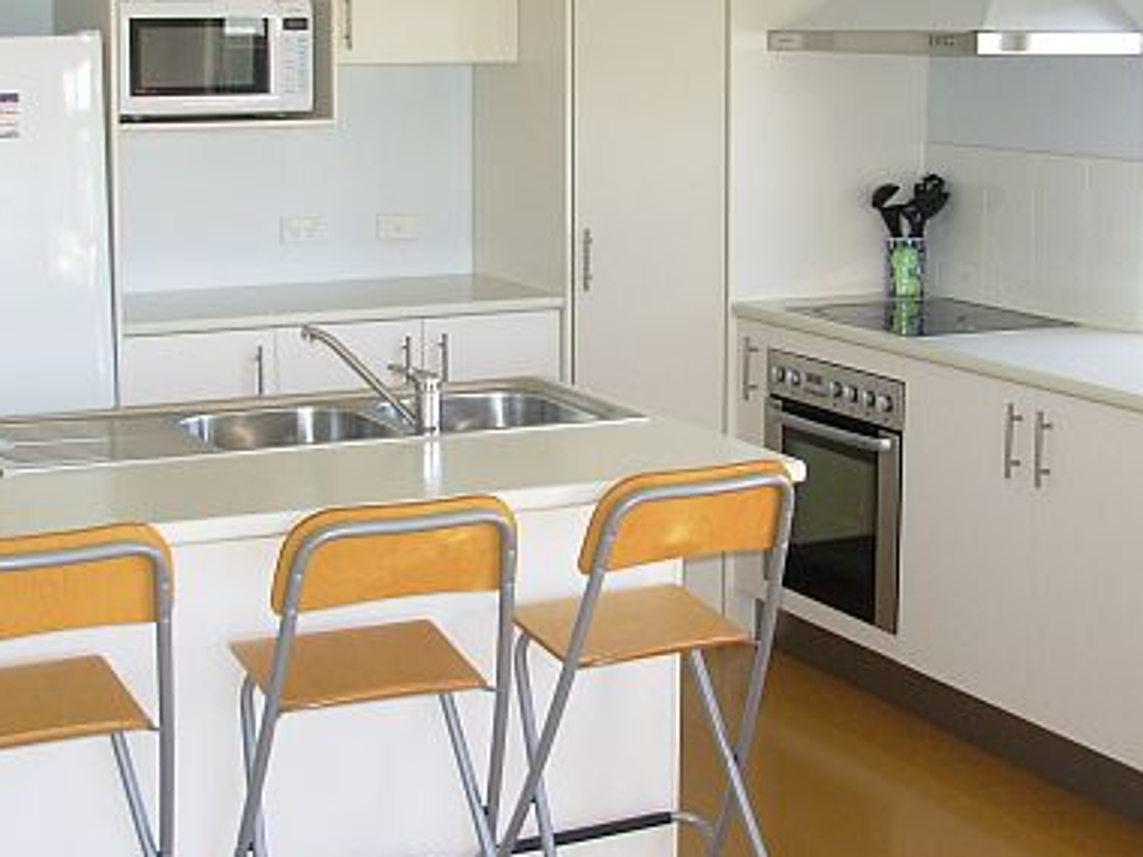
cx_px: 593
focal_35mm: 64
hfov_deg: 30.3
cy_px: 358
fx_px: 2113
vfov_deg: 22.9
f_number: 2.9
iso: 71
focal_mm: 6.3
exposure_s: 1/45.3
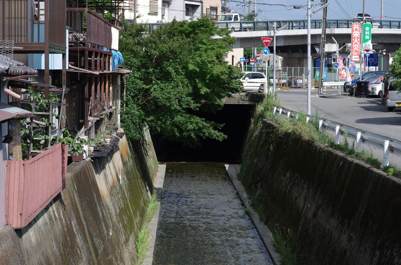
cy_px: 132
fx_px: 1167
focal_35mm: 105
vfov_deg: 13.0
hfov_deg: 19.5
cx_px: 200
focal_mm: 70
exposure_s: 1/250
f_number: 7.1
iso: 100
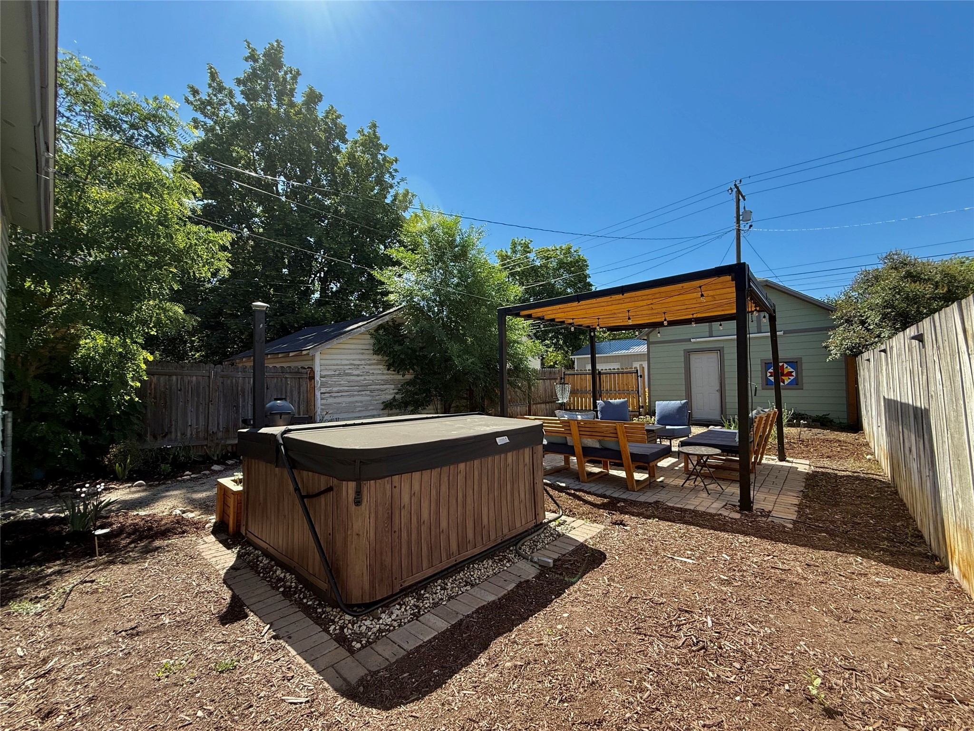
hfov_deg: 102.1
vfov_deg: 85.7
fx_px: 394
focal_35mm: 14
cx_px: 487
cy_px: 366
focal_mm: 2.22
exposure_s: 1/876
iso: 50
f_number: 2.2
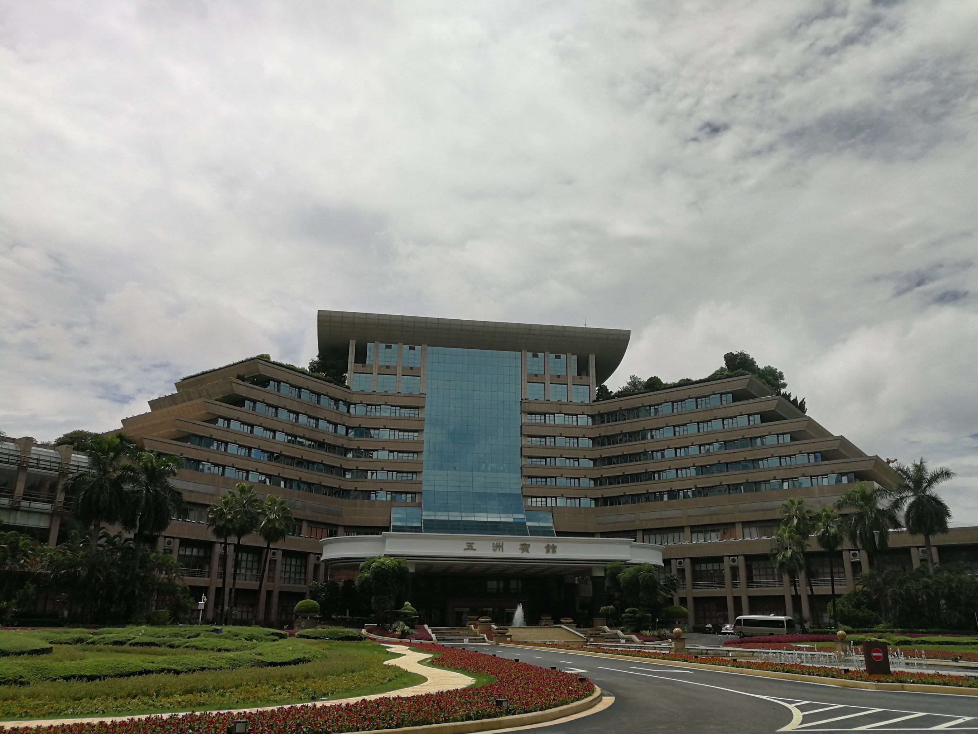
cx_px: 489
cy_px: 367
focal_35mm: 27
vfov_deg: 51.4
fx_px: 763
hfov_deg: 65.3
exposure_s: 1/5000
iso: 50
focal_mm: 3.95
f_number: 1.8
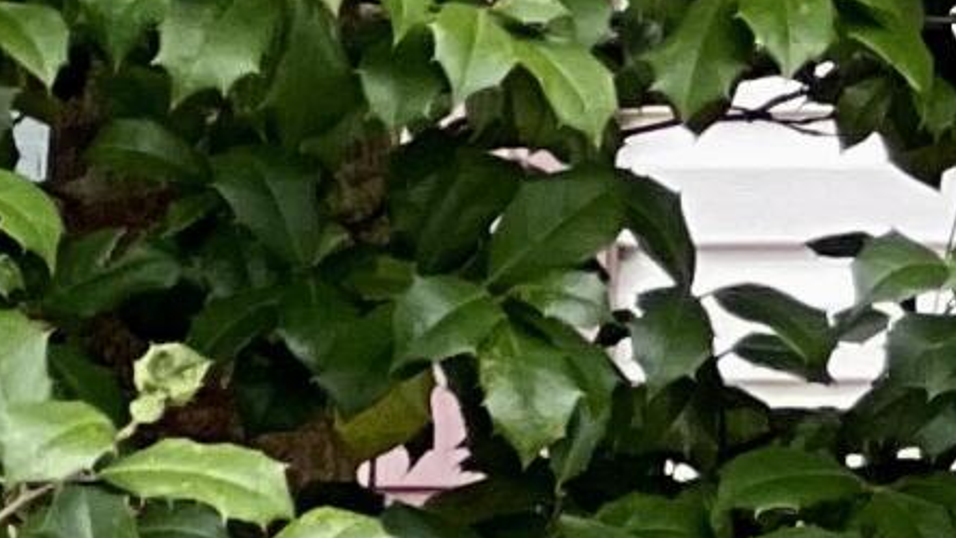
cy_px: 1160
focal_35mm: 569
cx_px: 3045
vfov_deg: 2.1
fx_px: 14429
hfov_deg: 3.7
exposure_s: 1/121
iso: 64
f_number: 2.8
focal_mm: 9
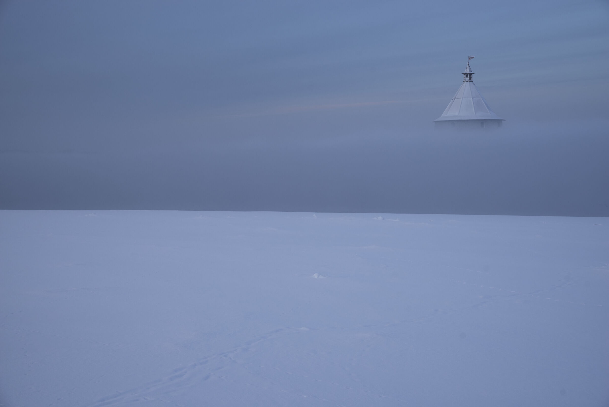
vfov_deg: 24.6
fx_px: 931
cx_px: 304
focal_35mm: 55
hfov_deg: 36.2
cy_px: 204
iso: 400
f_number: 7.1
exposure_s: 1/50
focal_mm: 55
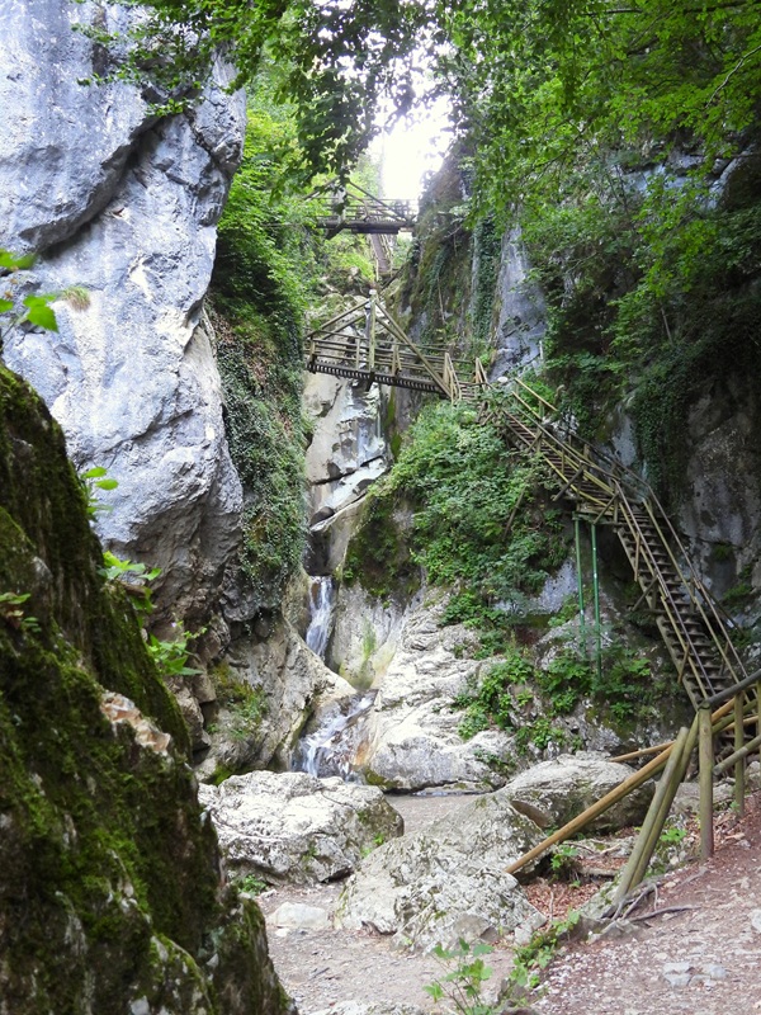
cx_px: 380
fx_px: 1378
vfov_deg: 40.4
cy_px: 508
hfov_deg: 30.9
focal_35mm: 47
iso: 400
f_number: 3.2
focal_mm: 8.4
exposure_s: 1/25
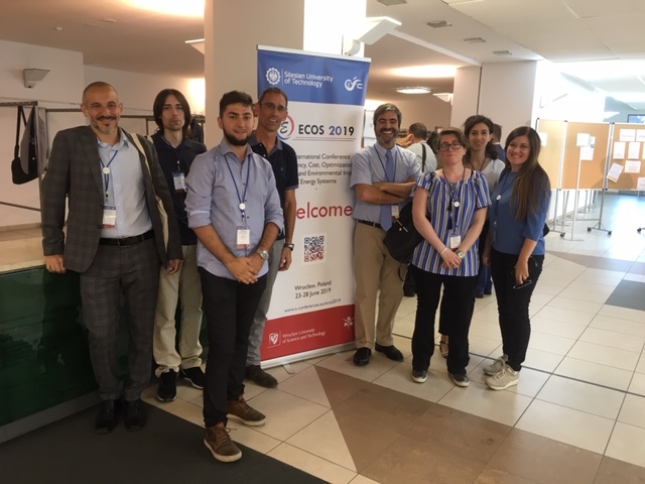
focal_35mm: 29
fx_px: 540
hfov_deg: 61.7
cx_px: 322
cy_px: 242
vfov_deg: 48.2
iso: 64
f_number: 2.2
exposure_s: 1/33
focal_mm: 4.15
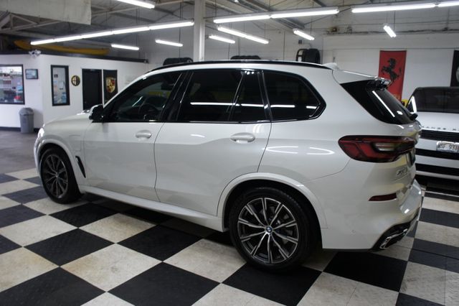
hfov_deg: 67.4
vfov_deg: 47.9
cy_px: 153
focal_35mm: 27
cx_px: 230
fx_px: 344
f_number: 4
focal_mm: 18
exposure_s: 1/30
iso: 200
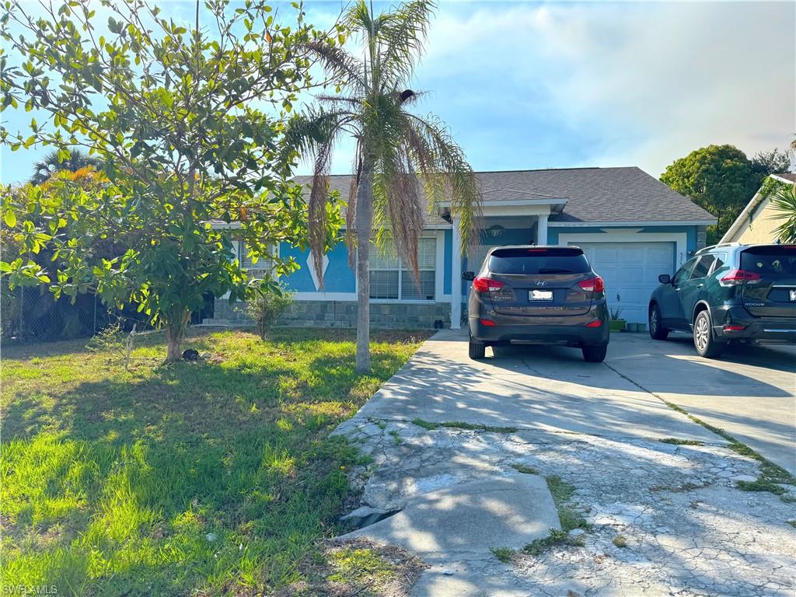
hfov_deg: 71.6
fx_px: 552
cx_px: 398
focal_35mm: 24
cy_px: 298
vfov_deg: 56.8
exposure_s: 1/3802
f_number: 1.78
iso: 80
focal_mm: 6.76
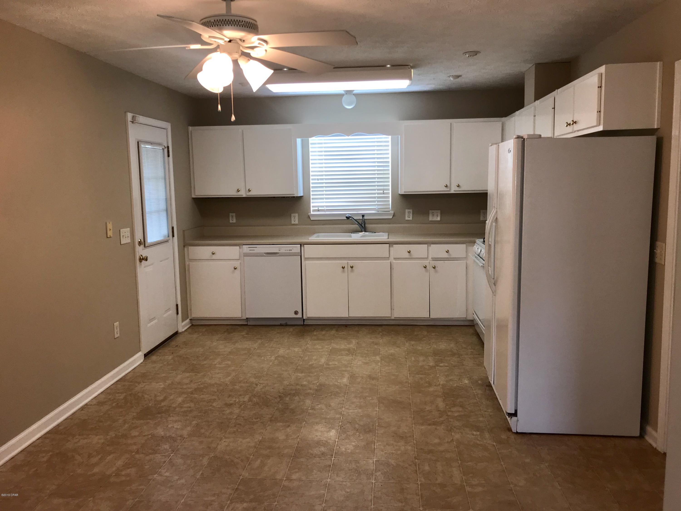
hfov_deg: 63.4
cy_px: 256
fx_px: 551
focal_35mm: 28
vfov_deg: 49.7
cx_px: 340
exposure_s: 1/33
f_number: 1.8
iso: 20
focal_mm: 3.99
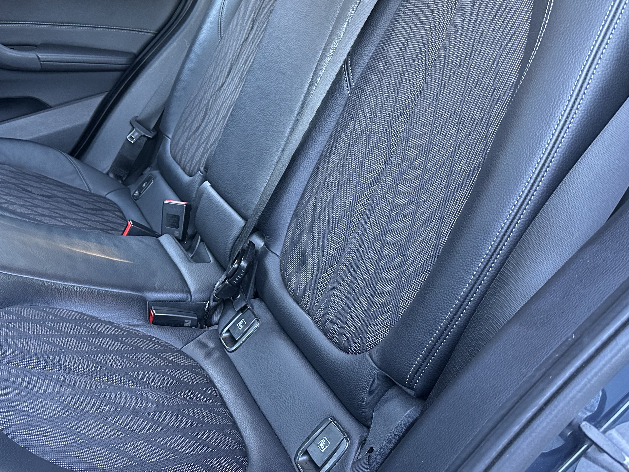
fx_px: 709
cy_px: 215
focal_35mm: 39
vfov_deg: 36.8
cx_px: 191
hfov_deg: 46.8
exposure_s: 1/60
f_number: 1.78
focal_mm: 6.86
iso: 400
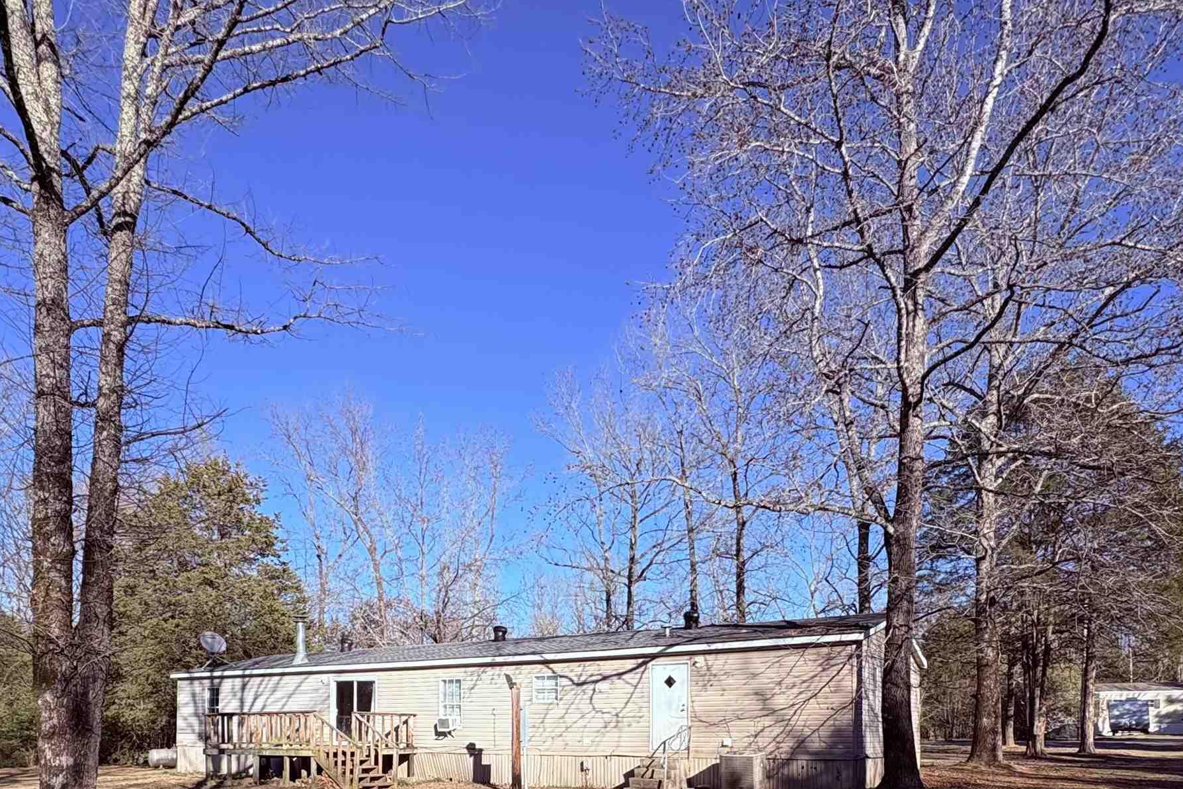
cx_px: 567
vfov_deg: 46.4
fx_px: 822
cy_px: 708
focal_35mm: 25
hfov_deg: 71.5
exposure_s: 1/1323
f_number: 2.2
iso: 50
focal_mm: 2.22
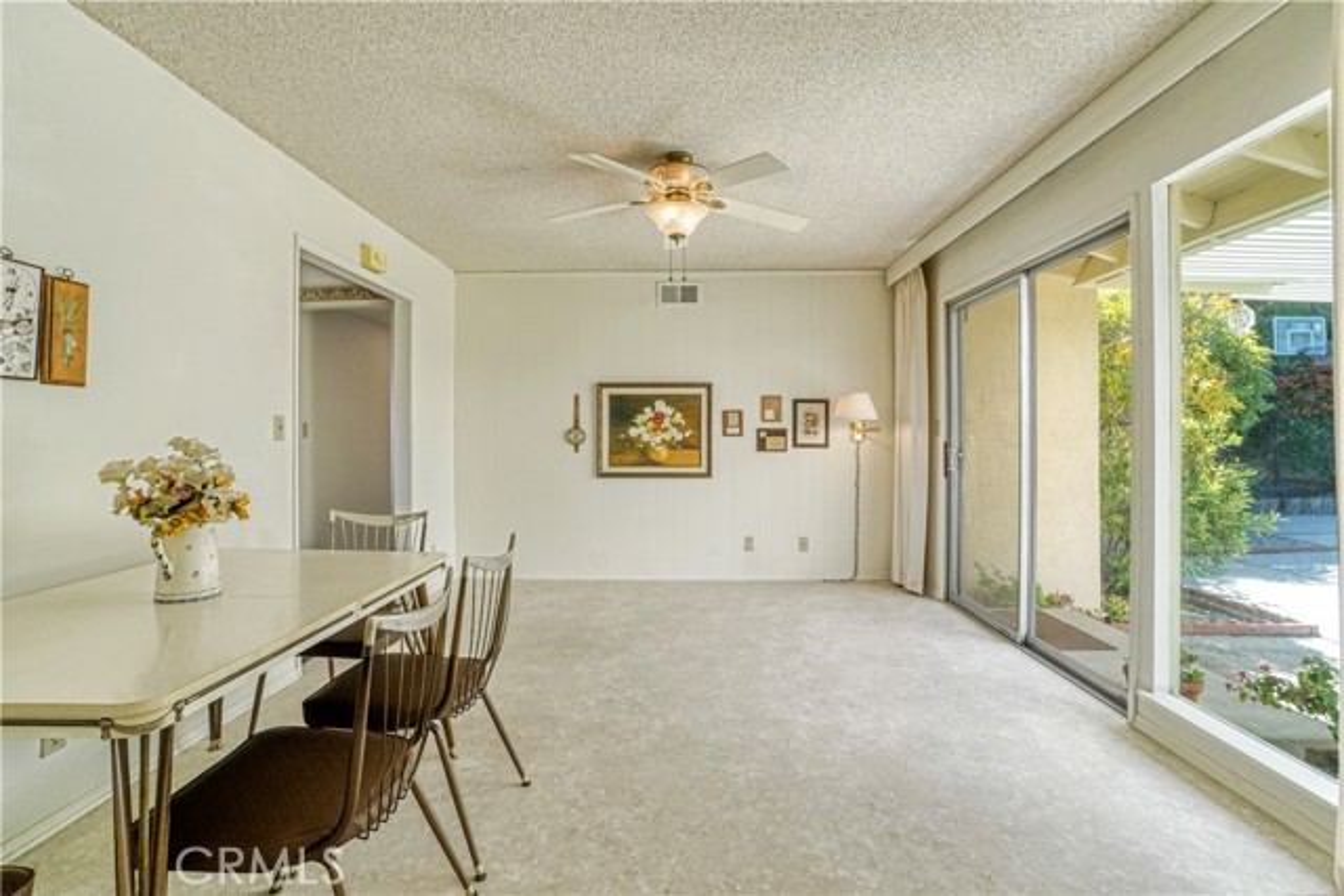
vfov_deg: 77.4
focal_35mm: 15
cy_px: 448
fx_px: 560
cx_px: 672
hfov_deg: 100.4
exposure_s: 1/25
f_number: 16
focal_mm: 10
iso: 125
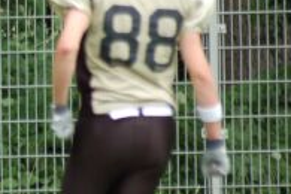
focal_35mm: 1045
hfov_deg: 2.0
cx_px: -10
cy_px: 72
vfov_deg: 1.3
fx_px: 8446
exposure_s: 1/500
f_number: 5.6
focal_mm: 300
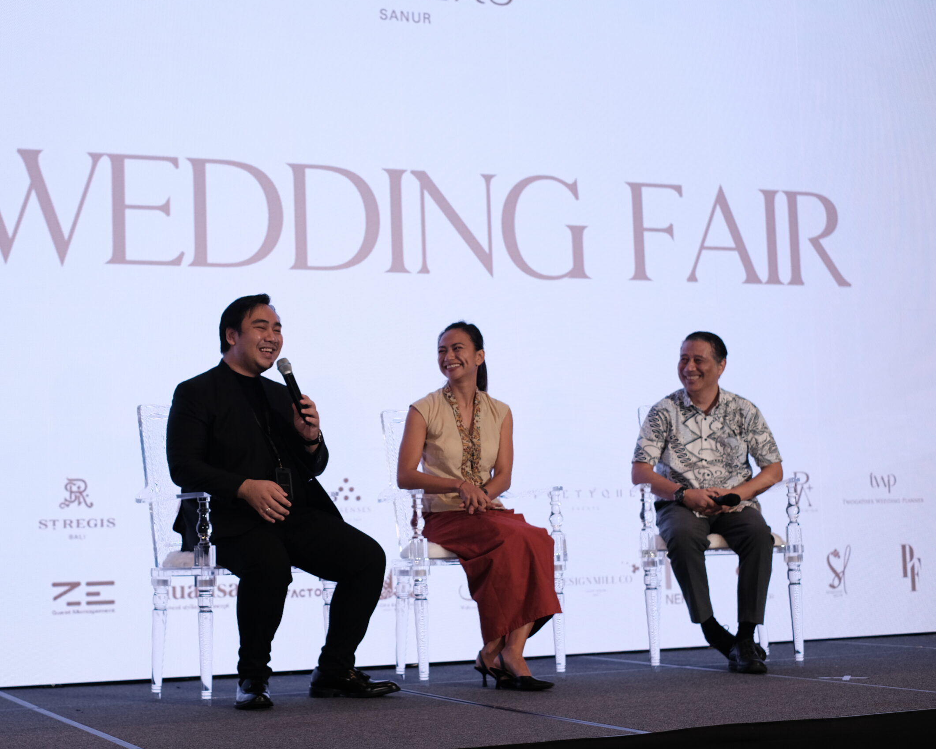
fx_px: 1662
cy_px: 374
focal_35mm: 60
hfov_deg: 31.4
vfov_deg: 25.4
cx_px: 374
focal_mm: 35
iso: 640
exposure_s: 1/125
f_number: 2.8
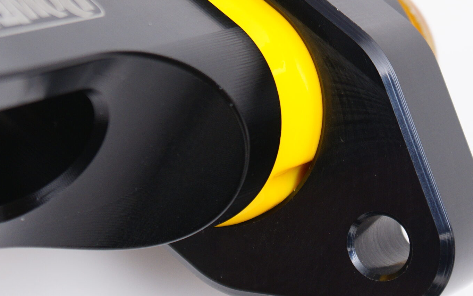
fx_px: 2591
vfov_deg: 6.5
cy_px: 1
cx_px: 223
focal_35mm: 201
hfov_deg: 10.4
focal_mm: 70
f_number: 7.1
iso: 200
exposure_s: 1/125
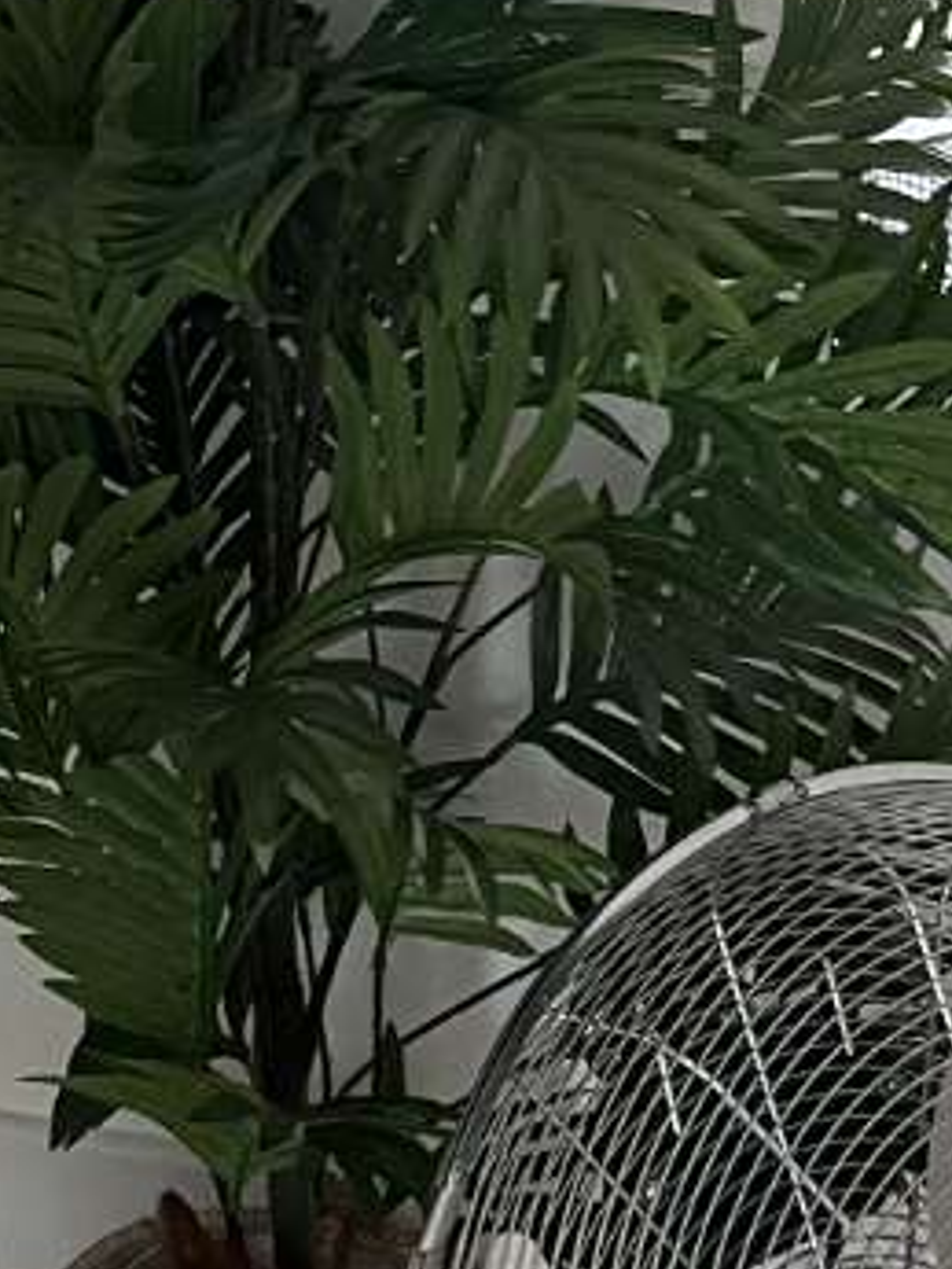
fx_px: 4141
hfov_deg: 13.0
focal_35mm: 113
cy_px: -63
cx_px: 83
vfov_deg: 16.9
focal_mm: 5.1
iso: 160
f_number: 1.6
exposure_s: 1/60
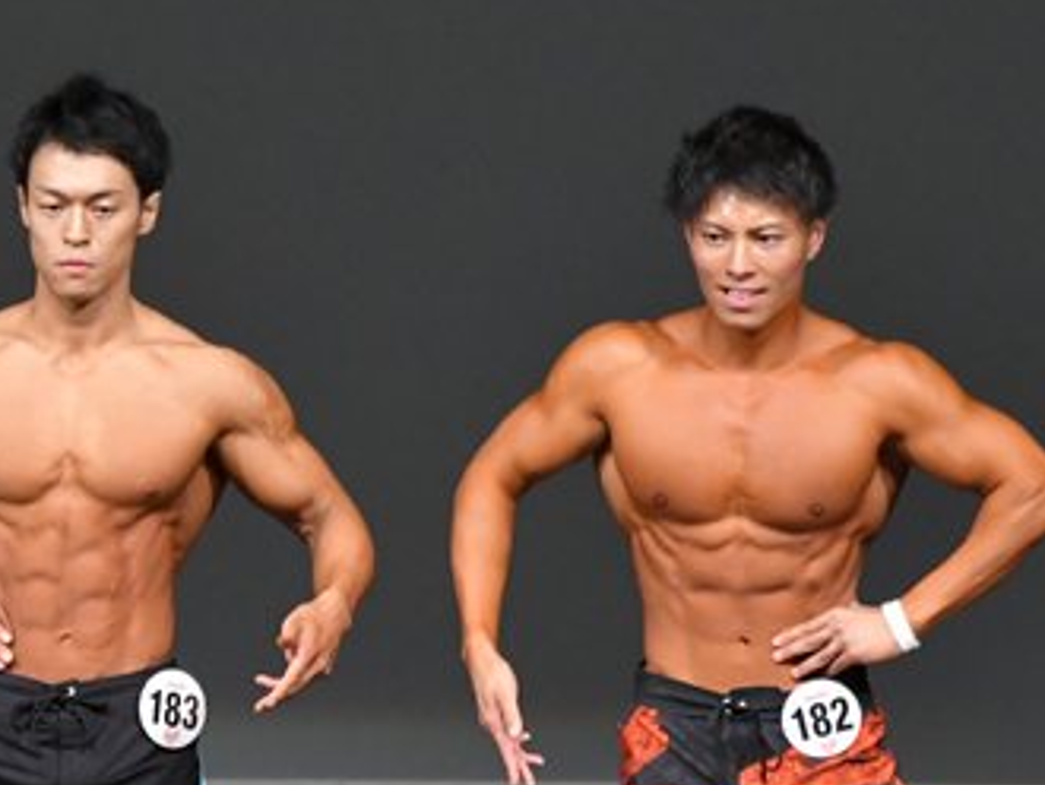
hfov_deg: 2.5
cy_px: 731
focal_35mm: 778
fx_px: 23504
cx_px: 249
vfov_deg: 1.9
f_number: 5.6
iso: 4000
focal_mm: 230
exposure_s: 1/400
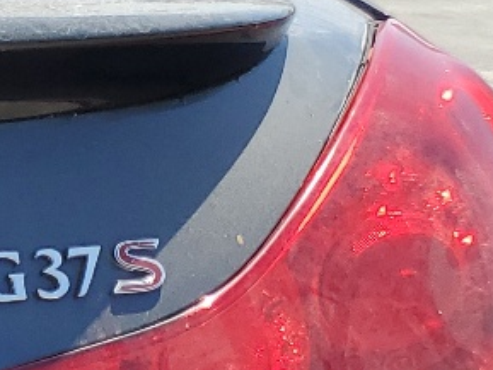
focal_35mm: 144
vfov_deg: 10.1
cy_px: 464
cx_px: -723
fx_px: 2052
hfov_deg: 11.2
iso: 50
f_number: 1.5
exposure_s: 1/1667
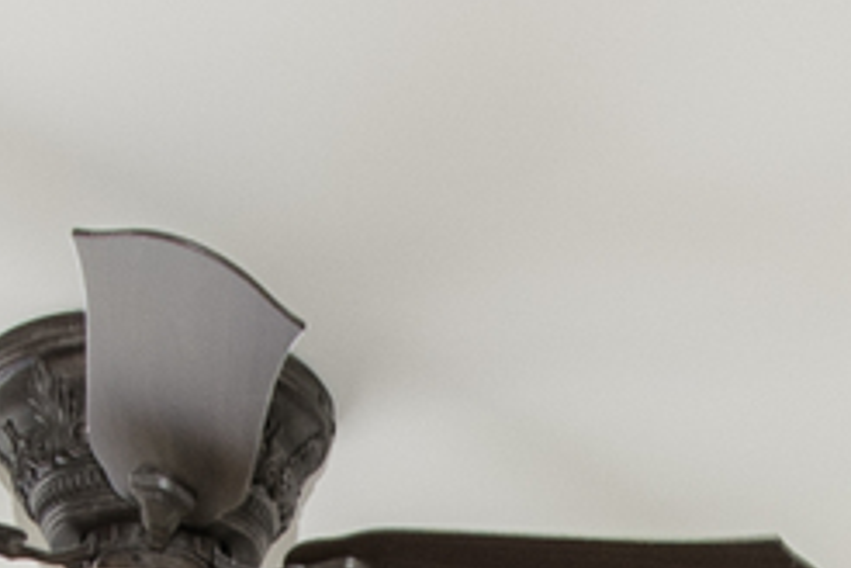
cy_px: 1482
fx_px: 2340
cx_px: 626
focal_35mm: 99
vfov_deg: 11.0
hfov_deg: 20.5
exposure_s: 1/100
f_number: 9
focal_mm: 10
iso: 640
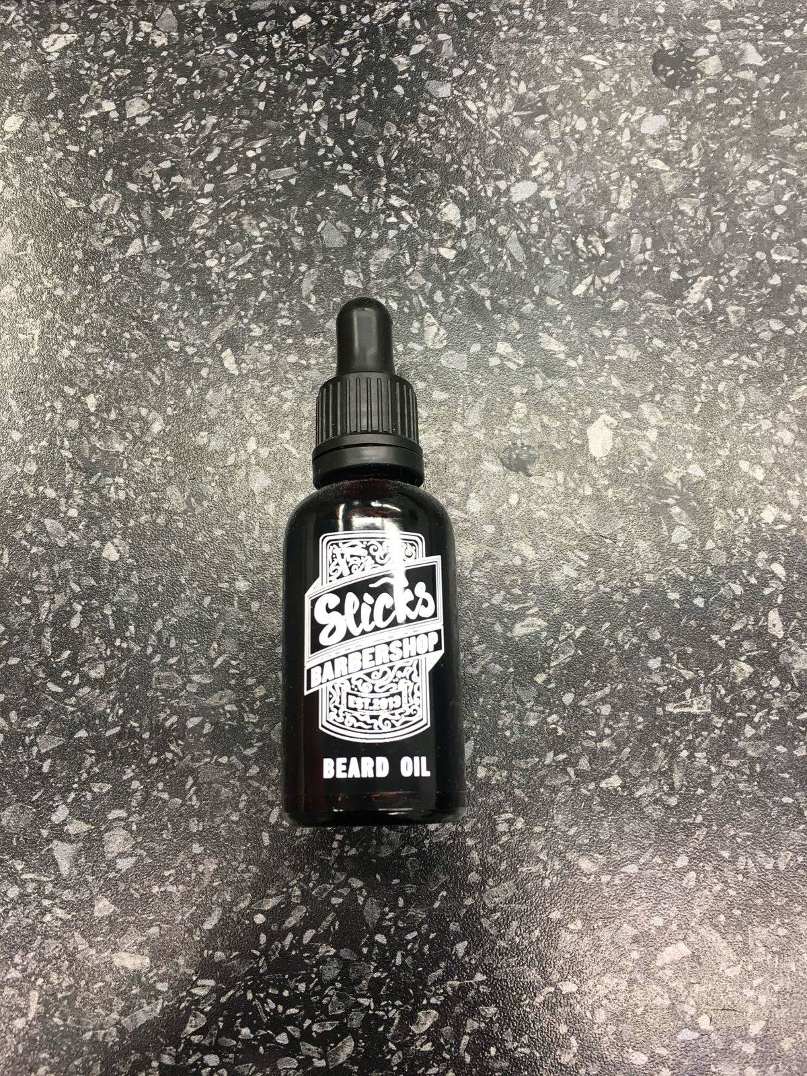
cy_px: 538
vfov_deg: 61.7
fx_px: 901
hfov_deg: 48.2
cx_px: 404
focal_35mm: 29
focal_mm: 4.15
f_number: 2.2
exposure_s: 1/33
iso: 40
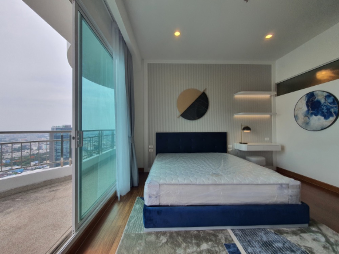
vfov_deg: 89.9
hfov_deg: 106.2
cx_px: 170
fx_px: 127
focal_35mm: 13
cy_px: 127
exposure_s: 1/385
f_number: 2.2
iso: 50
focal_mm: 1.8
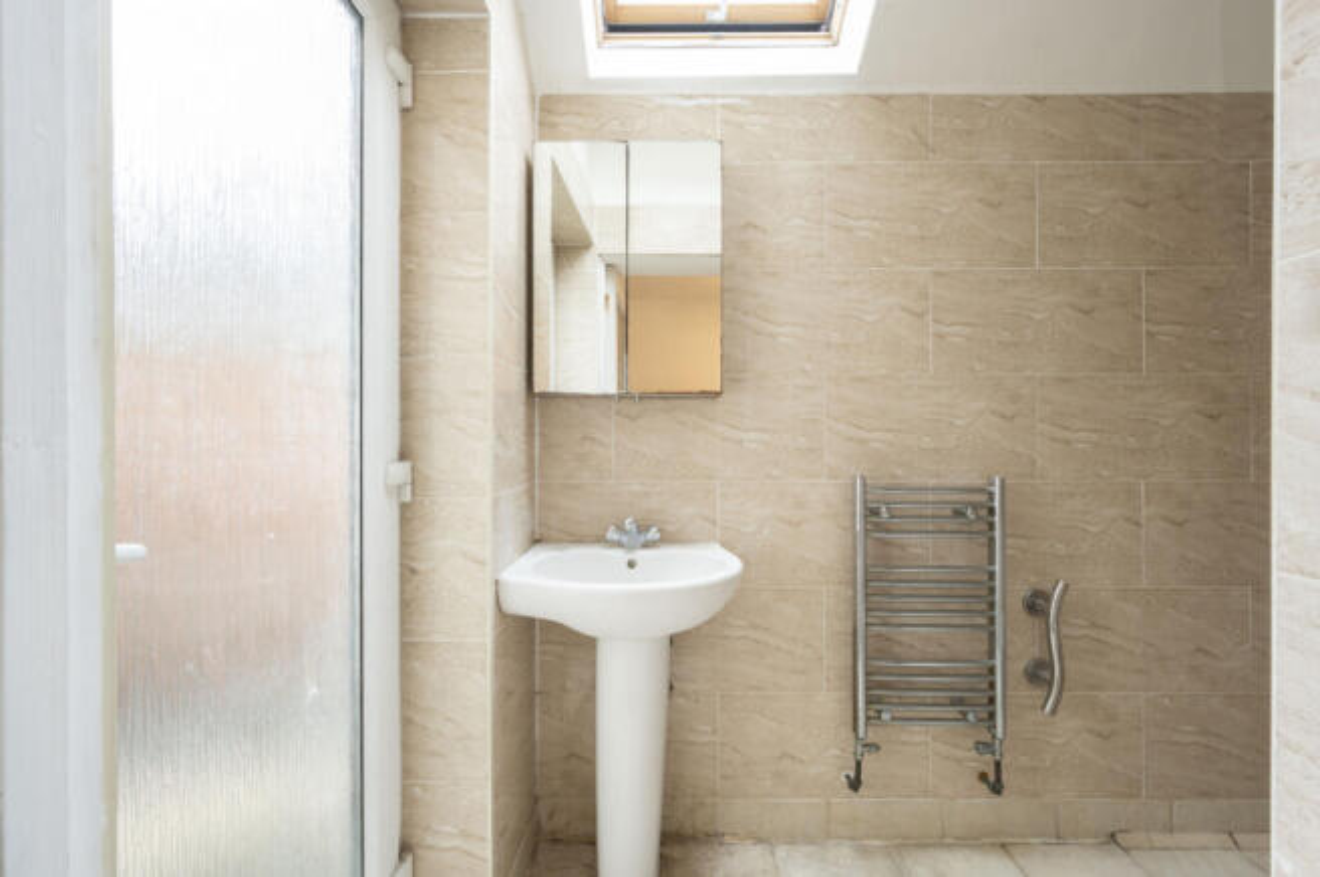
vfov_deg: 81.1
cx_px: 660
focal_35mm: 14
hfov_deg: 104.3
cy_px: 438
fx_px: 513
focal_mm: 14
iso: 200
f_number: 16
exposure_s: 1
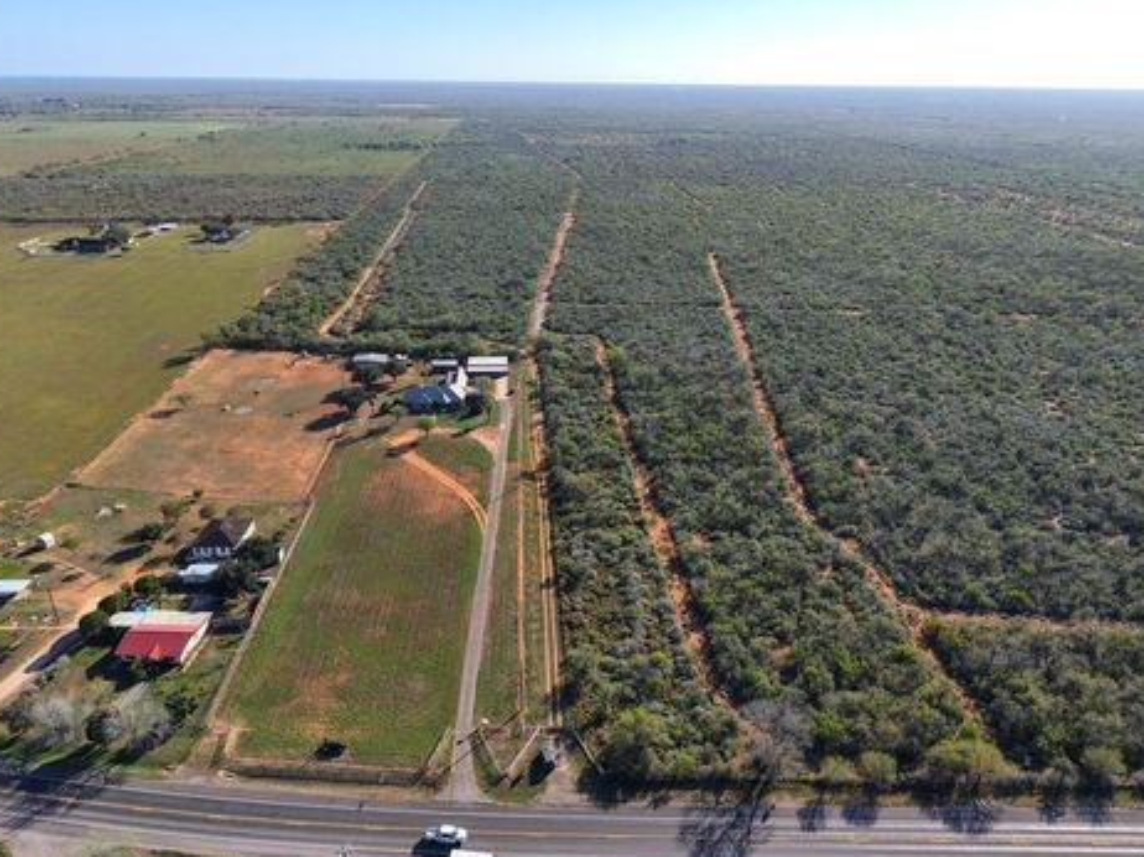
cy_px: 440
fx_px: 859
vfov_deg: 53.0
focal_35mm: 26
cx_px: 582
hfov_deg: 67.3
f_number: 1.8
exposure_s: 1/8000
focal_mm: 8.67
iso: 330
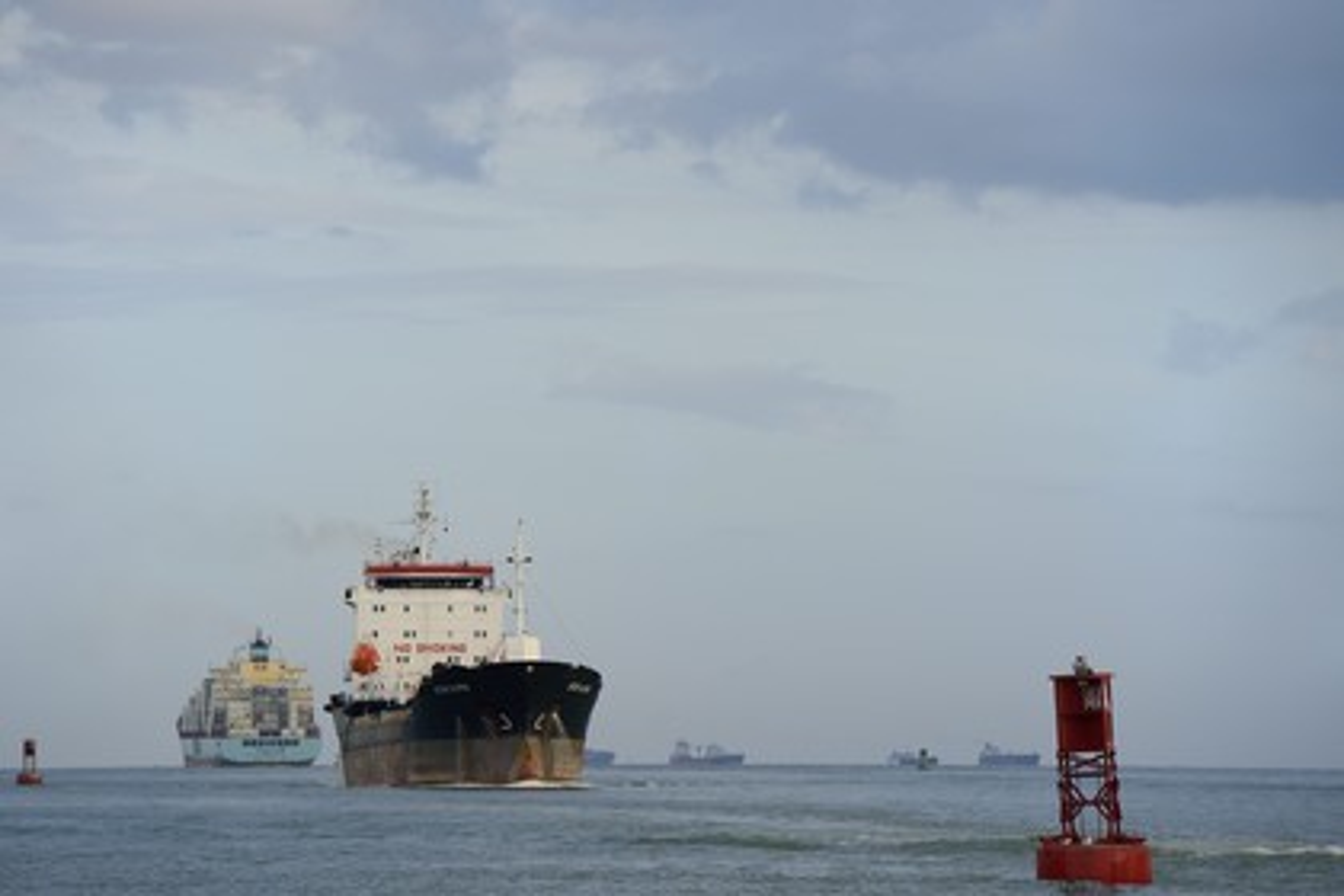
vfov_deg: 6.9
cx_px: 672
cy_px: 448
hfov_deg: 10.3
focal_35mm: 200
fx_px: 7466
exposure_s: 1/400
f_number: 7.1
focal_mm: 200
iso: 200
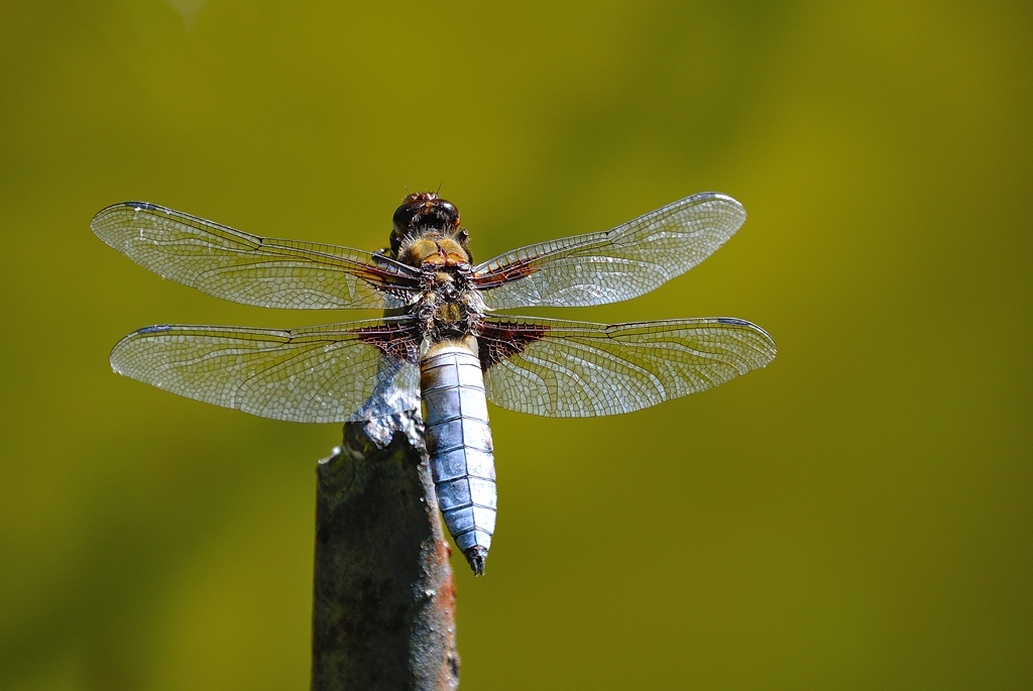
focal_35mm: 173
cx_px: 516
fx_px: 4969
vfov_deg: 8.0
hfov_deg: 11.9
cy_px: 346
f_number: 5.6
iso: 100
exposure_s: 1/125
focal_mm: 64.3
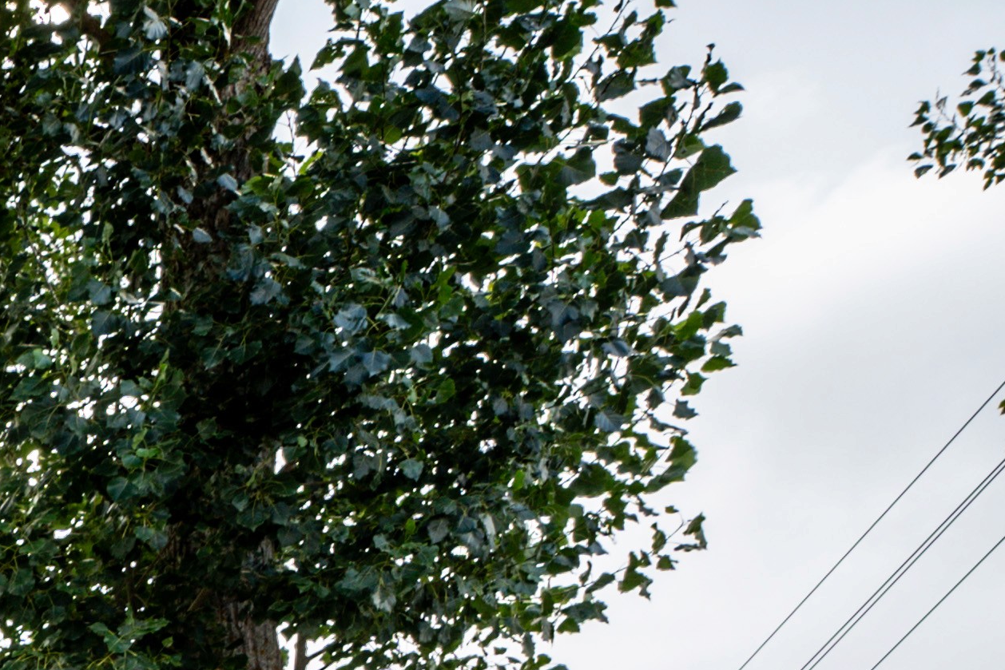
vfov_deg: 12.3
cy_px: 1774
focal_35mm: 78
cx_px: -1678
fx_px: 2178
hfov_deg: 13.3
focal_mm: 14
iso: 125
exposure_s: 1/100
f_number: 5
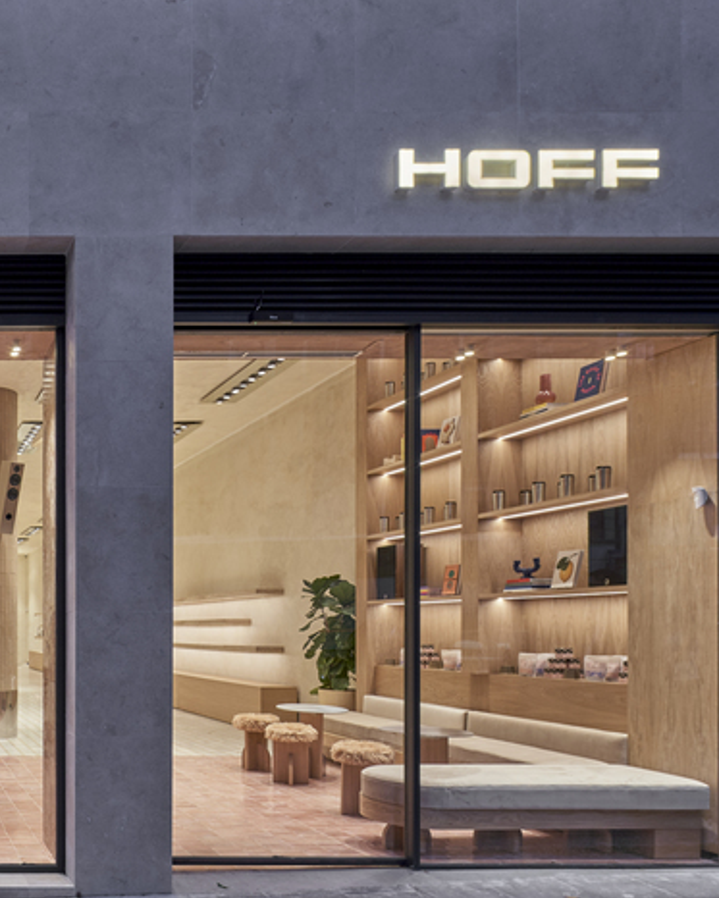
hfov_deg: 47.5
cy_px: 440
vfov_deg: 62.2
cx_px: 102
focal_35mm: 28
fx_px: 745
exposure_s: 1/3
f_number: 11
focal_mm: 17
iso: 100
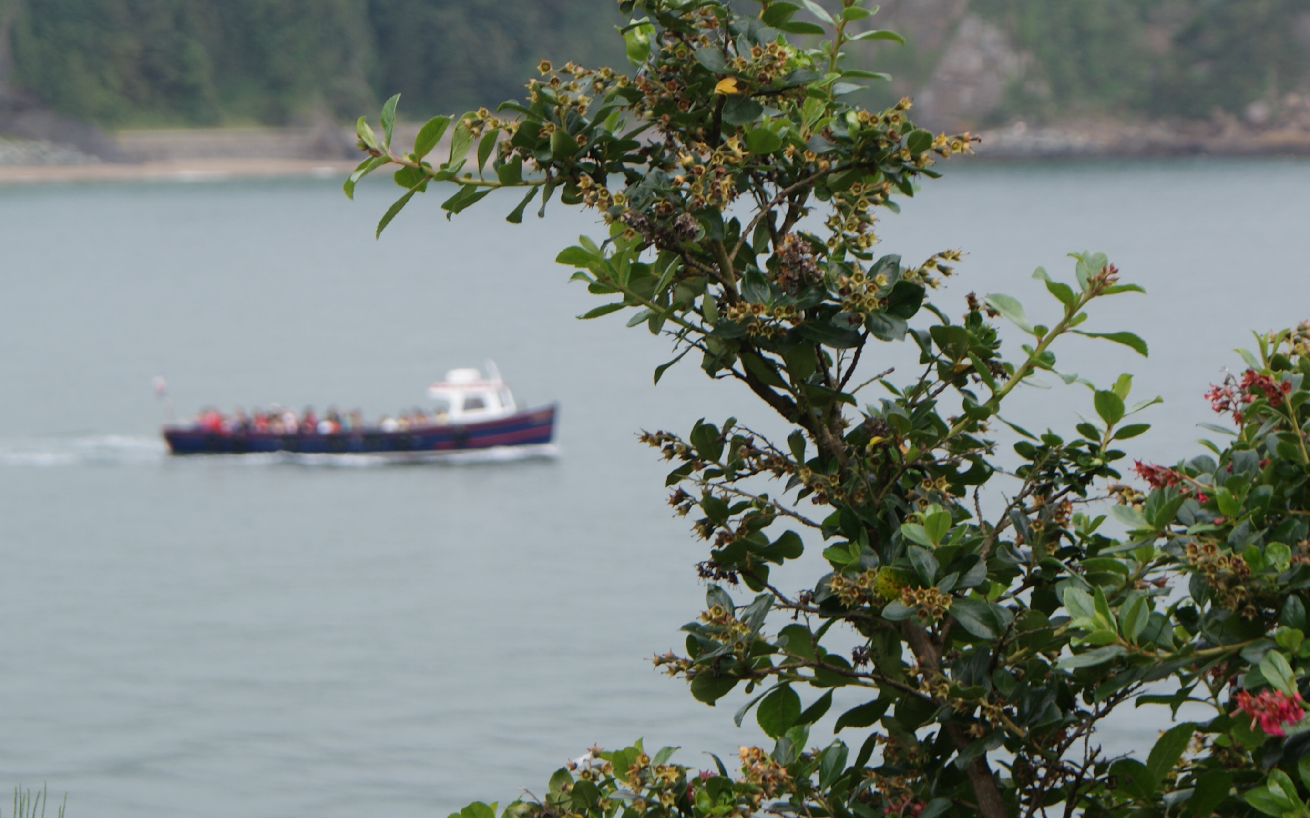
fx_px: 5391
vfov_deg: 8.7
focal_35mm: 151
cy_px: 239
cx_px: 565
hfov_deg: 13.9
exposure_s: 1/200
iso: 100
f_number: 8
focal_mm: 70
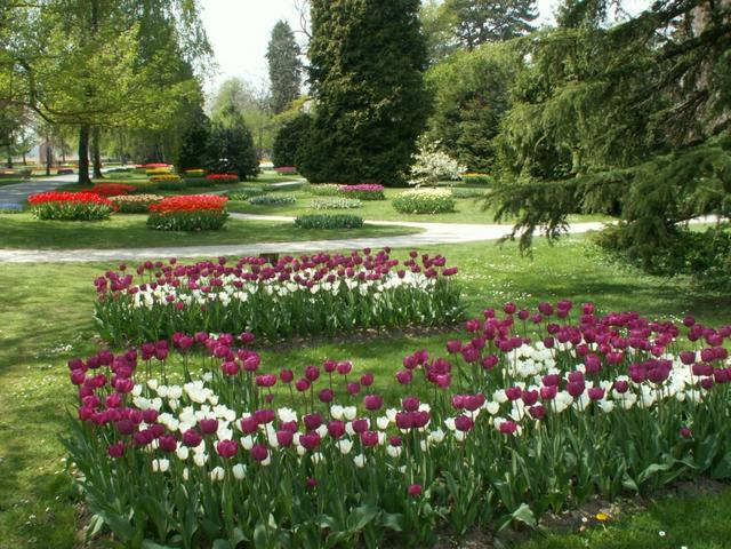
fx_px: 739
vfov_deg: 40.7
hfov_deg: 52.6
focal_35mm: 35
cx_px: 366
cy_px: 274
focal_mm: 5.86
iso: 50
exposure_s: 1/50
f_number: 8
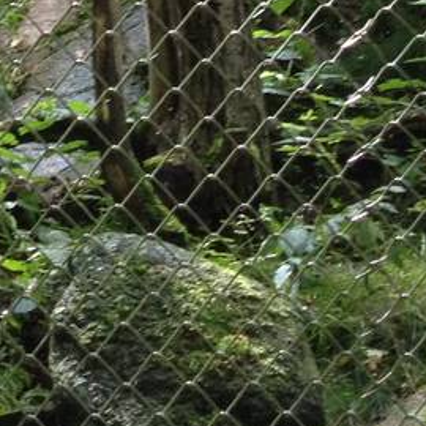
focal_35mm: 183
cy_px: -447
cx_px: -467
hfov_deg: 8.9
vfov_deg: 9.0
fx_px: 2548
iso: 80
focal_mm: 4.28
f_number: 2.4
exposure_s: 1/120
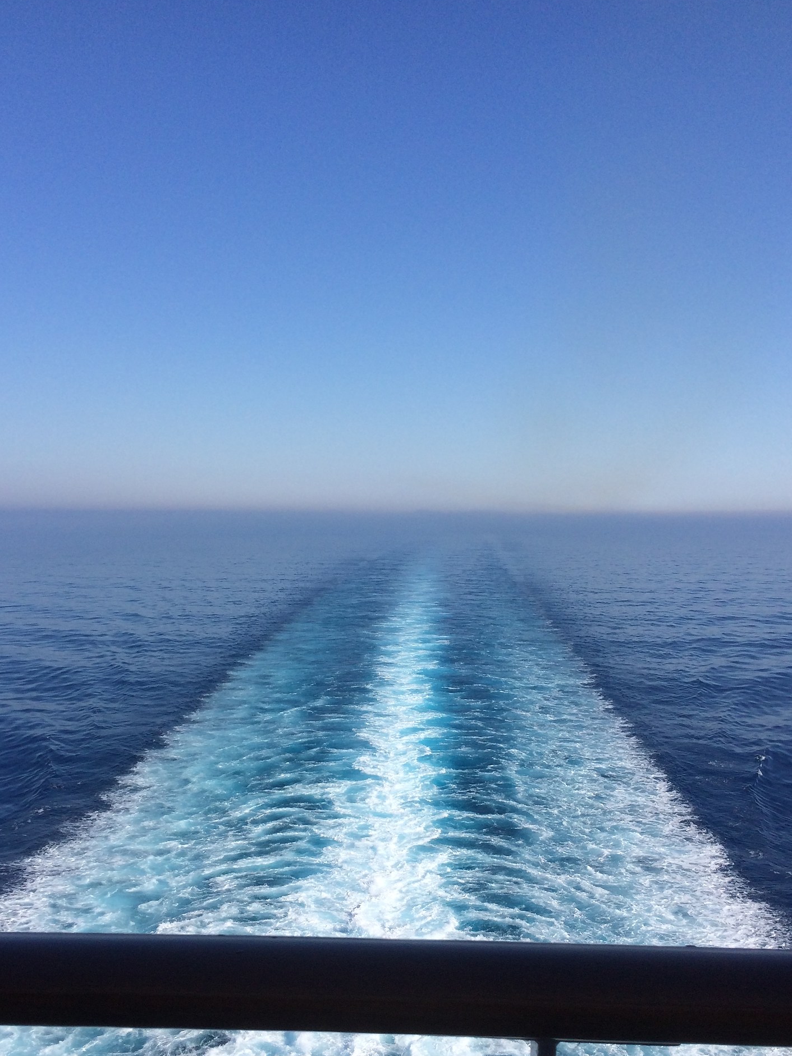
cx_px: 361
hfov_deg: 38.6
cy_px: 594
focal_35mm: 37
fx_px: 1129
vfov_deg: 50.0
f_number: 2.2
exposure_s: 1/3731
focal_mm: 4.15
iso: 32
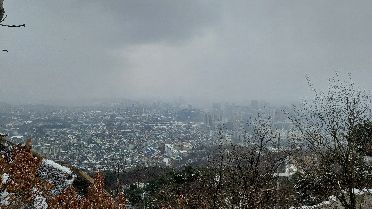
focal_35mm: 28
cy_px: 87
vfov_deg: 41.4
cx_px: 190
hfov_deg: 67.9
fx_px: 276
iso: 40
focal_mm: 5.23
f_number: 1.8
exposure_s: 1/1396
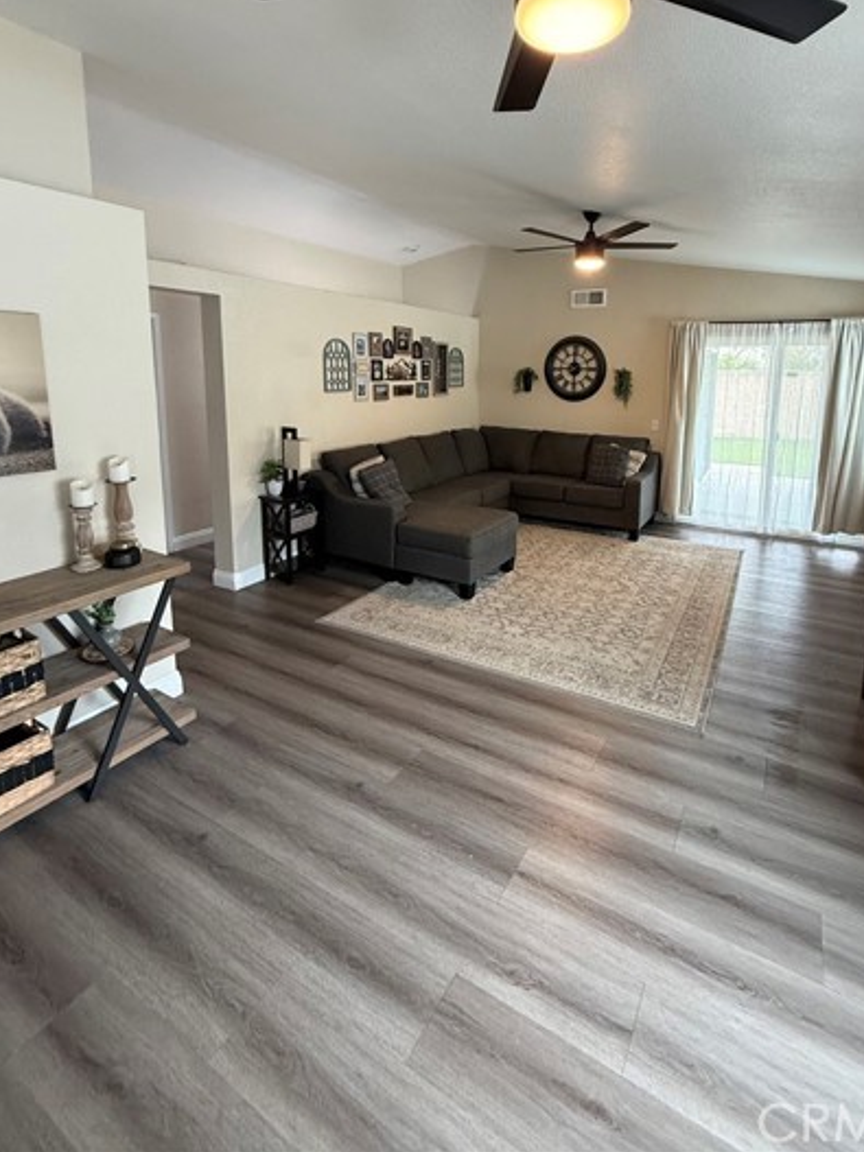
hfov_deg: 74.3
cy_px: 455
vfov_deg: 89.7
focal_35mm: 17
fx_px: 566
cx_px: 490
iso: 400
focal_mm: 2.22
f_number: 2.2
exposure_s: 1/60
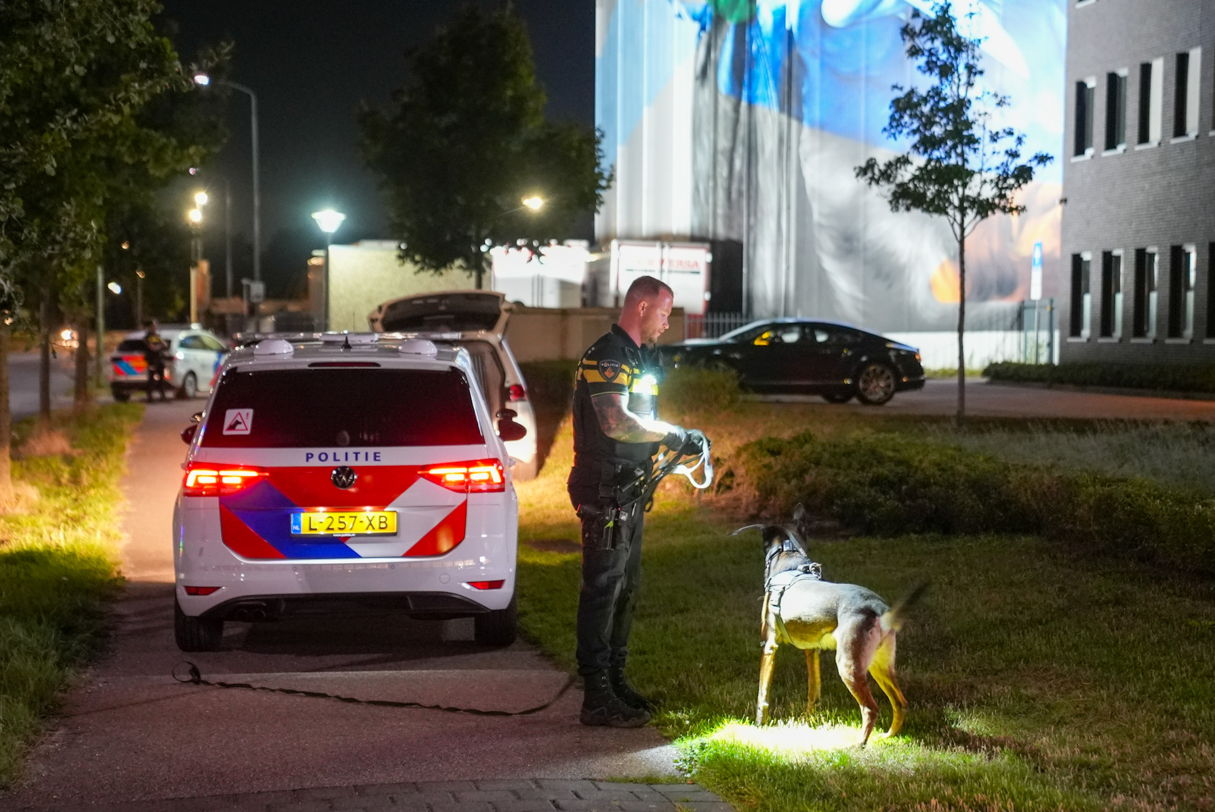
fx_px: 2533
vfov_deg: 18.2
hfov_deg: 27.0
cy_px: 429
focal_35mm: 75
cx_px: 644
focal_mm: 70
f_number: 2.8
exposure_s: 1/50
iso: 6400
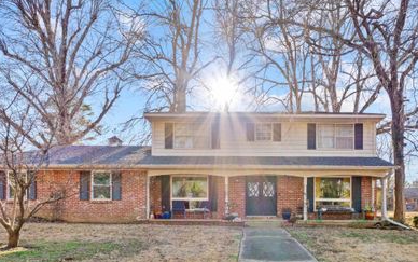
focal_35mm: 22
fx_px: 254
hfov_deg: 78.2
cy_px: 155
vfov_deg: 54.3
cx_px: 249
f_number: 9
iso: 200
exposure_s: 1/40
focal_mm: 11.3
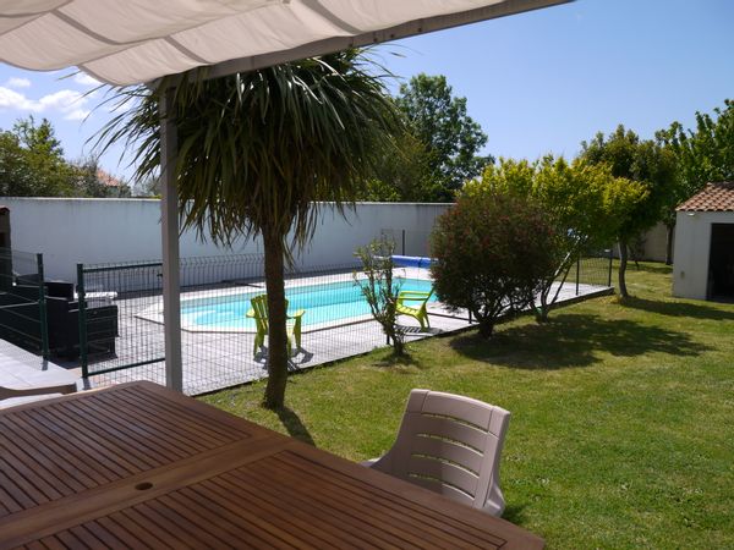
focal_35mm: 28
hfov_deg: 63.4
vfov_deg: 49.7
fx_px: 594
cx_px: 367
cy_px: 275
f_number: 7.1
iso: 160
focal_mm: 14
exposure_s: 1/500
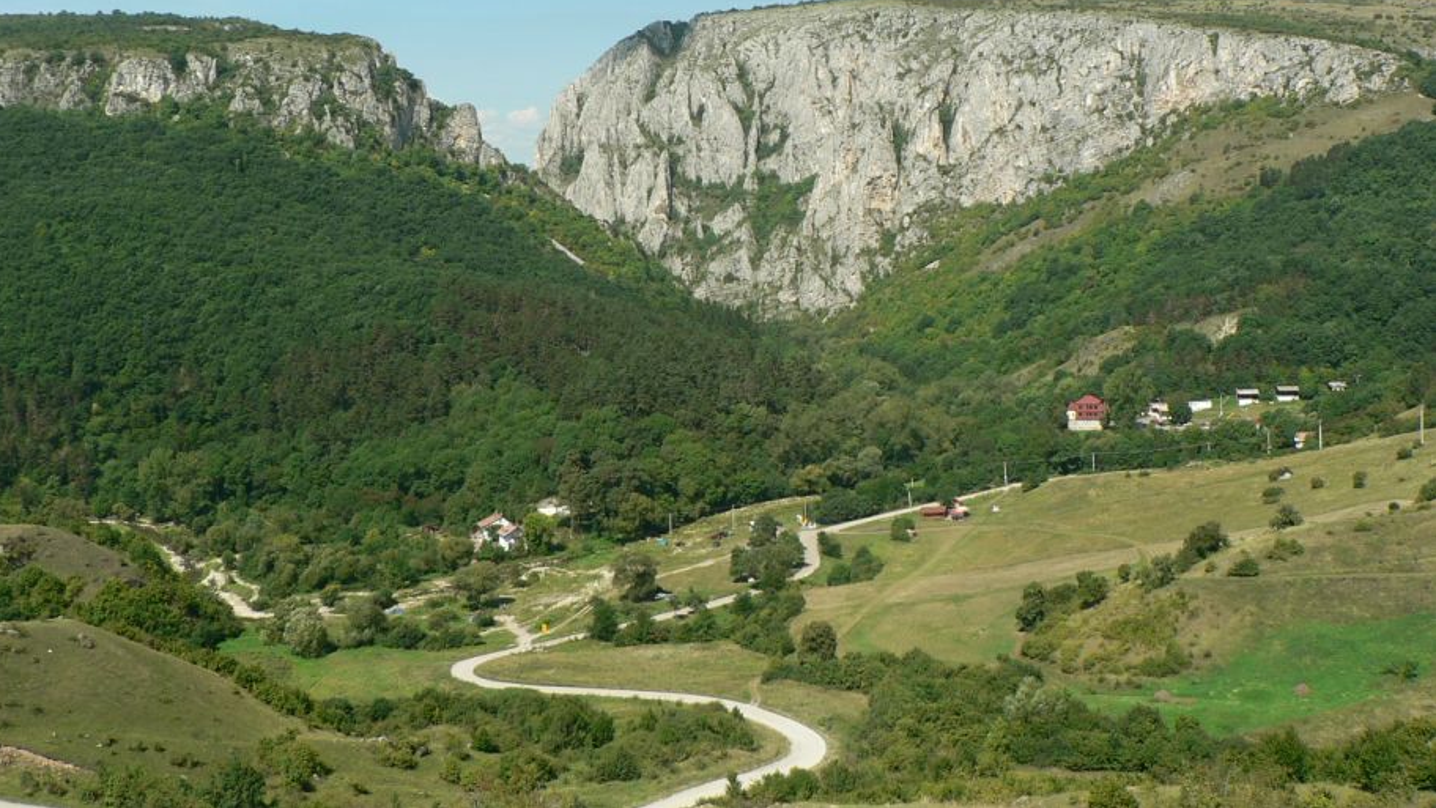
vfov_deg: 30.2
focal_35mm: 39
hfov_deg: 51.6
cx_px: 705
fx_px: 1485
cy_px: 258
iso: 64
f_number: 4.5
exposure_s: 1/400
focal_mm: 6
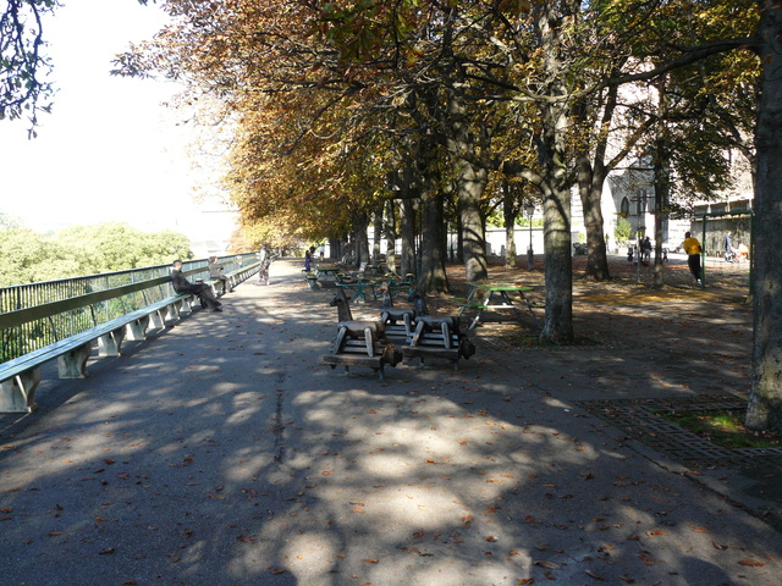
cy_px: 293
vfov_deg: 39.7
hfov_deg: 51.4
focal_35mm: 36
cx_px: 391
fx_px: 813
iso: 100
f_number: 4
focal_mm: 6
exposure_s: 1/100
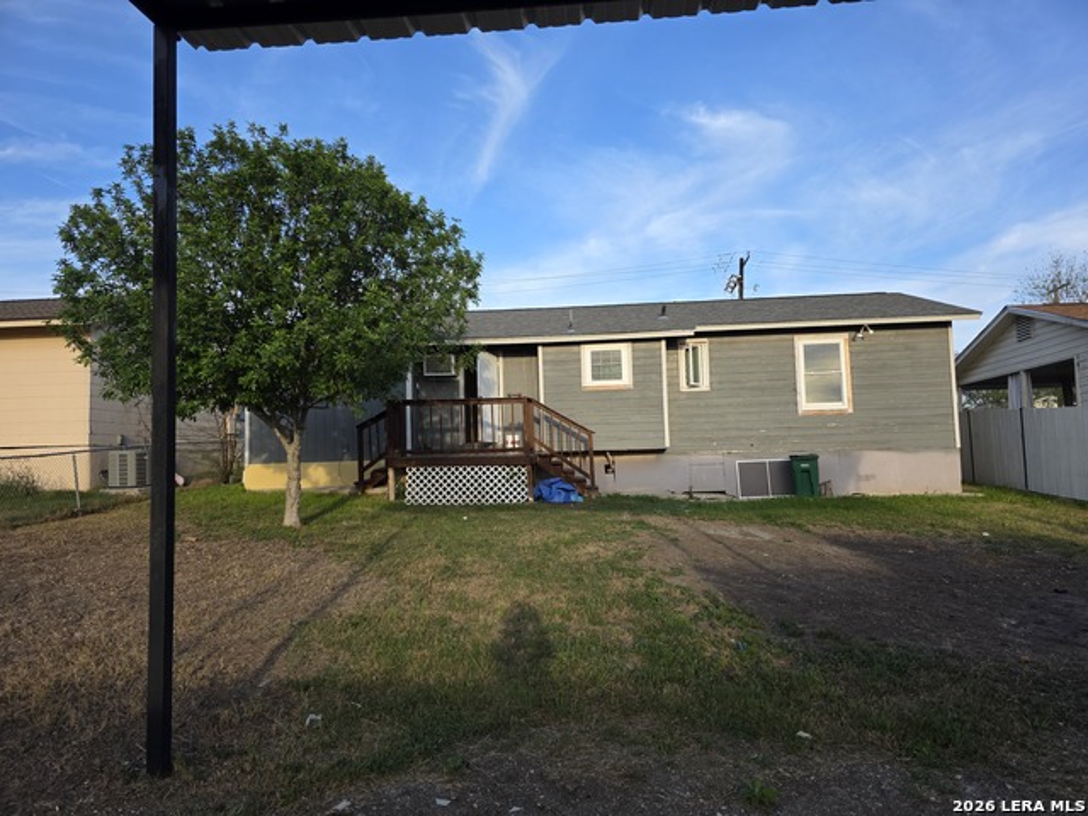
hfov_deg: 73.9
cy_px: 408
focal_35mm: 23
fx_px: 723
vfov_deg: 58.9
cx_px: 544
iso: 80
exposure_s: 1/1804
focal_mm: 6.3
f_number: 1.7
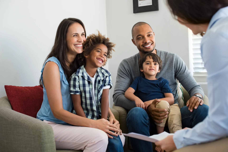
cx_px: 114
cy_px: 76
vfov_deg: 27.0
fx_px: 317
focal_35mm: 50
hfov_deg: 39.6
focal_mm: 50
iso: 400
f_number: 4
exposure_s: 1/125
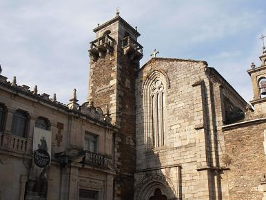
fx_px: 315
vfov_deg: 34.9
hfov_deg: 45.6
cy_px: 132
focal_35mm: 41
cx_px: 156
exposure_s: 1/1000
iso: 80
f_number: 3.5
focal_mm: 5.25
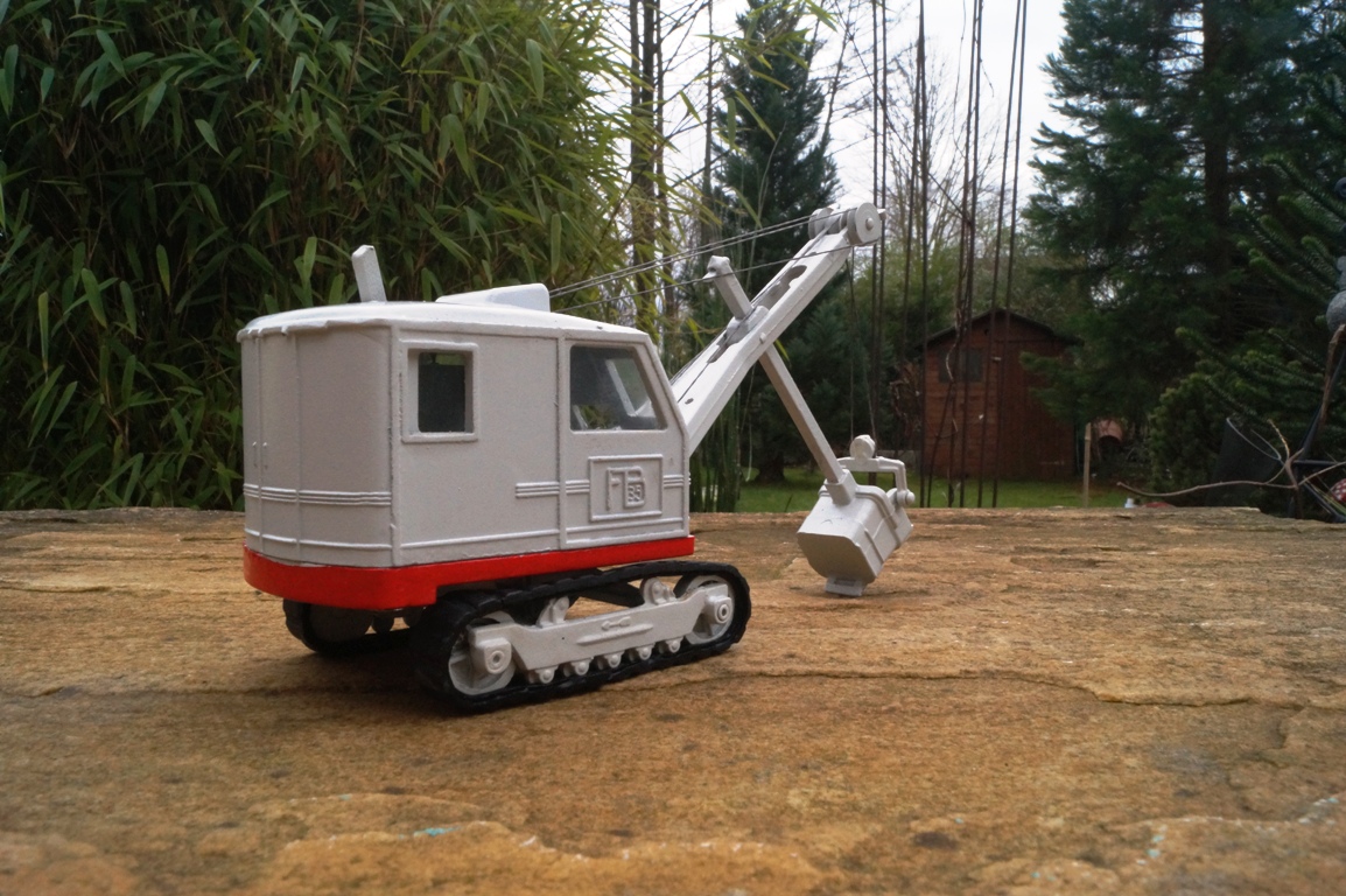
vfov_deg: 47.9
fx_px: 1009
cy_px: 448
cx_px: 673
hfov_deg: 67.4
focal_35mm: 27
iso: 800
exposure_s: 1/60
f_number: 22
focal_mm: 18
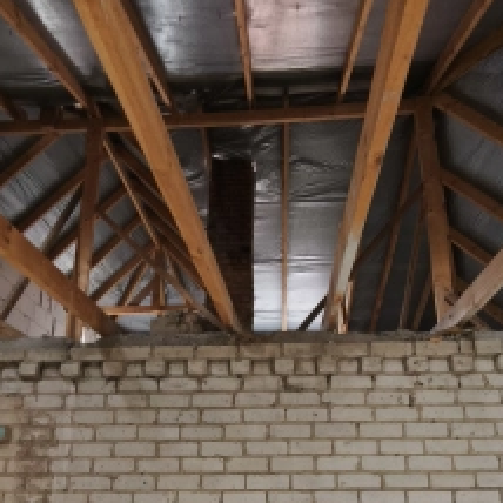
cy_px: 390
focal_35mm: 29
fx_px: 477
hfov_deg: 55.6
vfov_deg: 52.6
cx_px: 253
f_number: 2.2
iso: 500
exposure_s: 1/25
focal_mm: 1.91
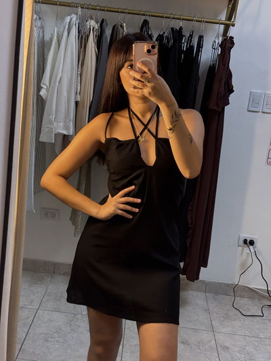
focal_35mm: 52
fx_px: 543
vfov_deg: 36.8
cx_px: 136
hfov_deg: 28.0
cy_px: 180
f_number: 1.6
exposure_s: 1/50
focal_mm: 5.96
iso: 40
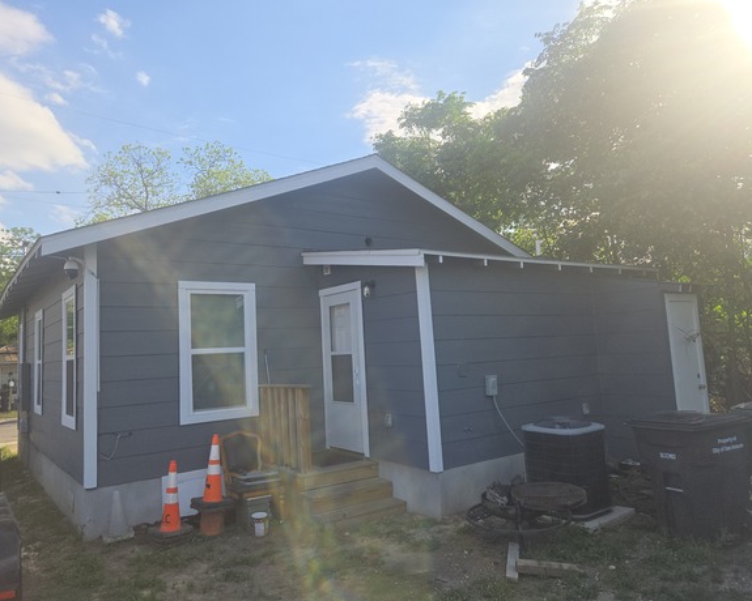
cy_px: 306
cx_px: 360
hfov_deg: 68.1
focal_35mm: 25
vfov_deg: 56.8
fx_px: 556
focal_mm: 5.4
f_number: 1.8
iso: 25
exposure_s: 1/1732
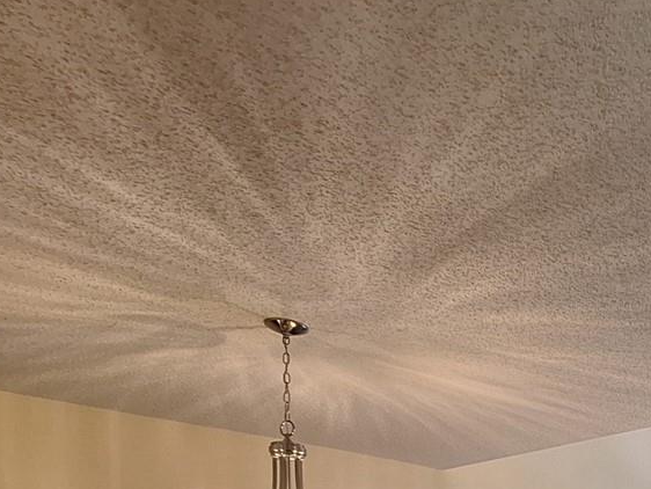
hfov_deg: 40.8
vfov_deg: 31.5
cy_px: 607
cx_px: 709
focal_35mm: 37
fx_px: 696
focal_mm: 1.74
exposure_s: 1/40
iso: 100
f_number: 2.2
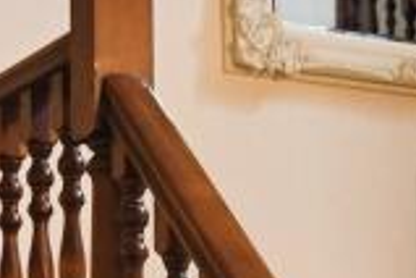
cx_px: 351
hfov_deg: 14.3
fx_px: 1641
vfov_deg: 8.8
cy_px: 665
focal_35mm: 142
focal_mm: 15
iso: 800
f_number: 4
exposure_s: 1/20
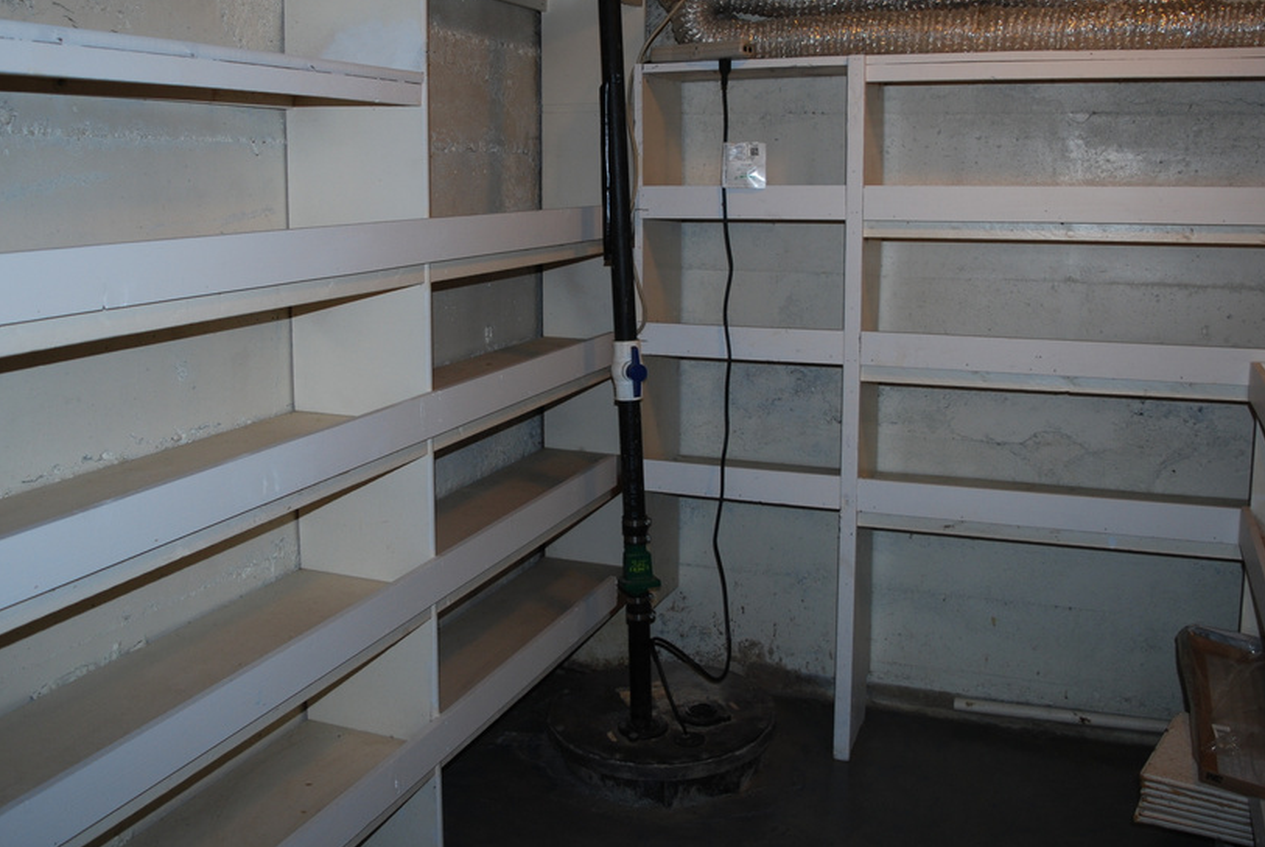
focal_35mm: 34
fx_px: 1196
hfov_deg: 55.7
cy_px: 323
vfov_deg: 38.8
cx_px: 594
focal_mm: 18
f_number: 3.5
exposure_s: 1/60
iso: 200
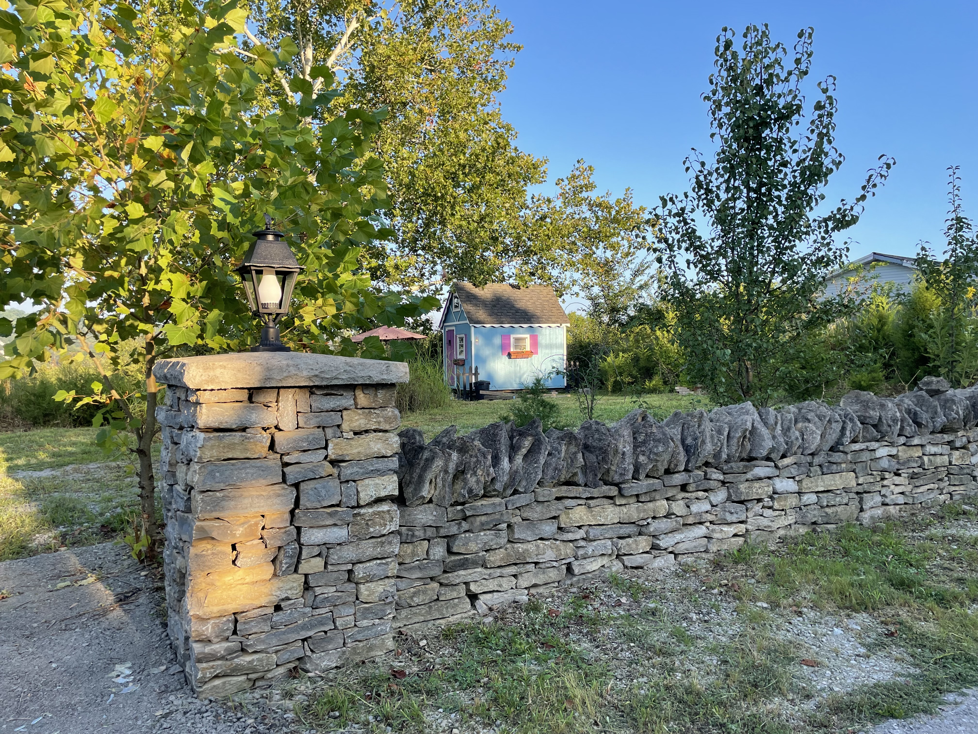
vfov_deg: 53.1
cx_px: 489
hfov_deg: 67.3
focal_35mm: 26
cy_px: 367
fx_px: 735
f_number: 1.6
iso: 32
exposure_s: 1/606
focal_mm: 4.2
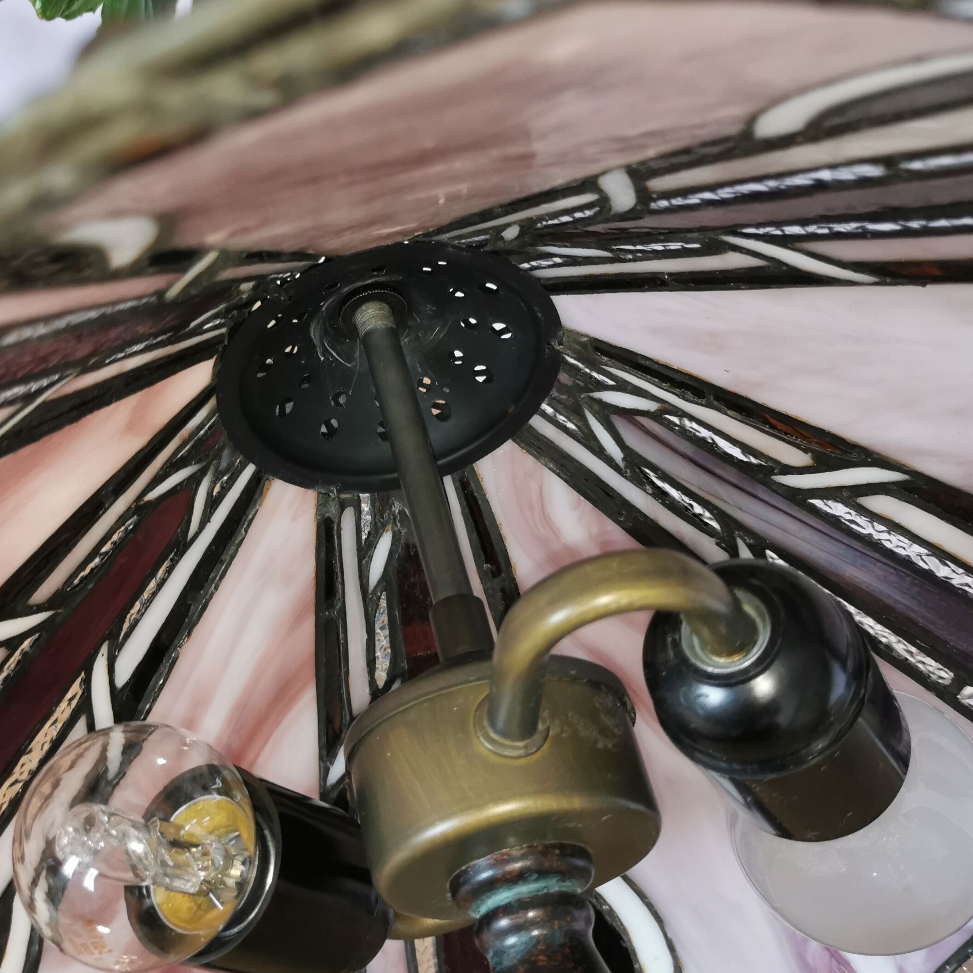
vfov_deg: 40.9
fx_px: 1304
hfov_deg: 40.7
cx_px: 372
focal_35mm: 41
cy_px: 462
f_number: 1.8
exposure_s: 1/50
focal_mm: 5.58
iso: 200
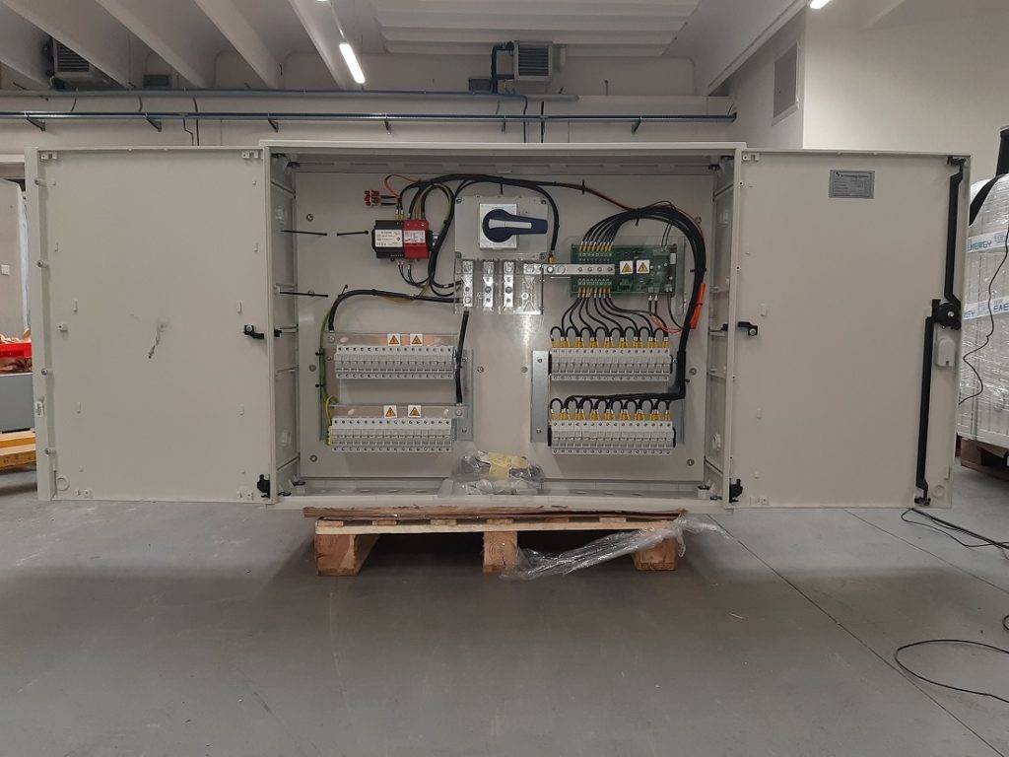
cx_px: 504
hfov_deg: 65.3
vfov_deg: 51.4
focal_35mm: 27
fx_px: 787
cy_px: 378
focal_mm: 3.93
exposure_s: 1/60
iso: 80
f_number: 1.7
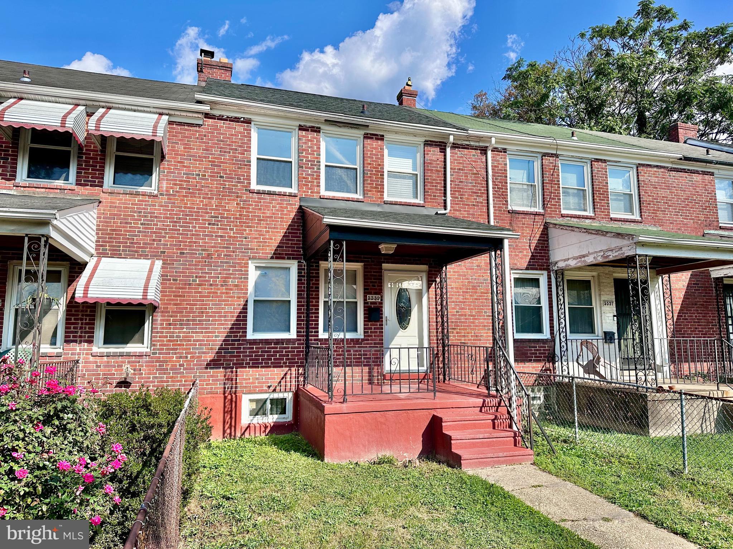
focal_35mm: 24
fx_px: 508
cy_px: 274
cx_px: 366
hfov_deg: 71.6
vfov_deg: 56.8
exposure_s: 1/4545
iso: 80
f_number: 1.78
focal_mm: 6.86
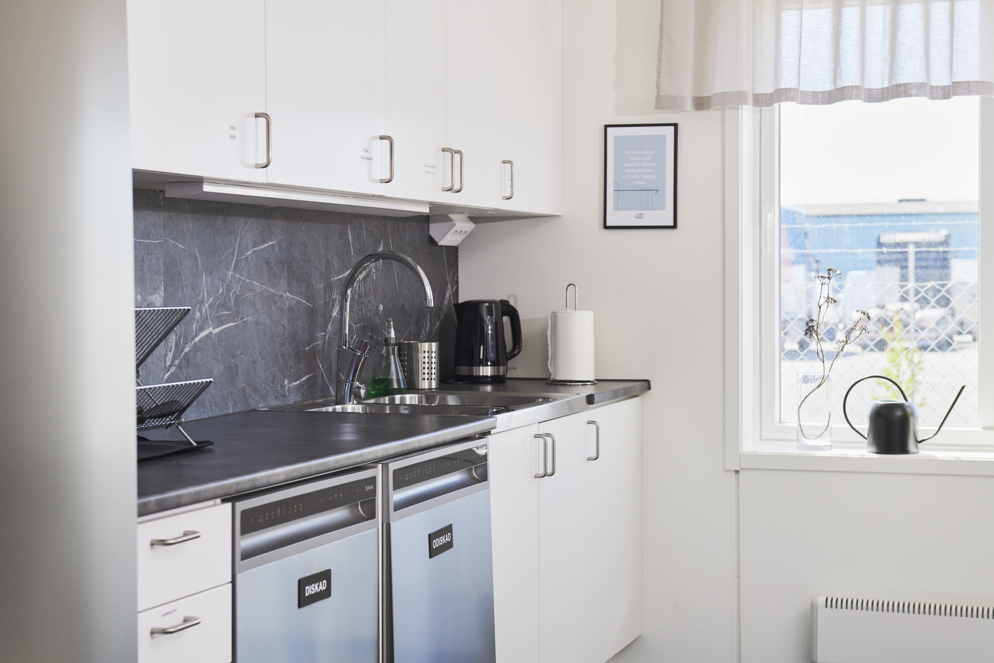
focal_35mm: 66
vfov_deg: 20.6
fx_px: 1822
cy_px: 332
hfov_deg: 30.5
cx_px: 497
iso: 320
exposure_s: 1/200
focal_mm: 66
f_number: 5.6
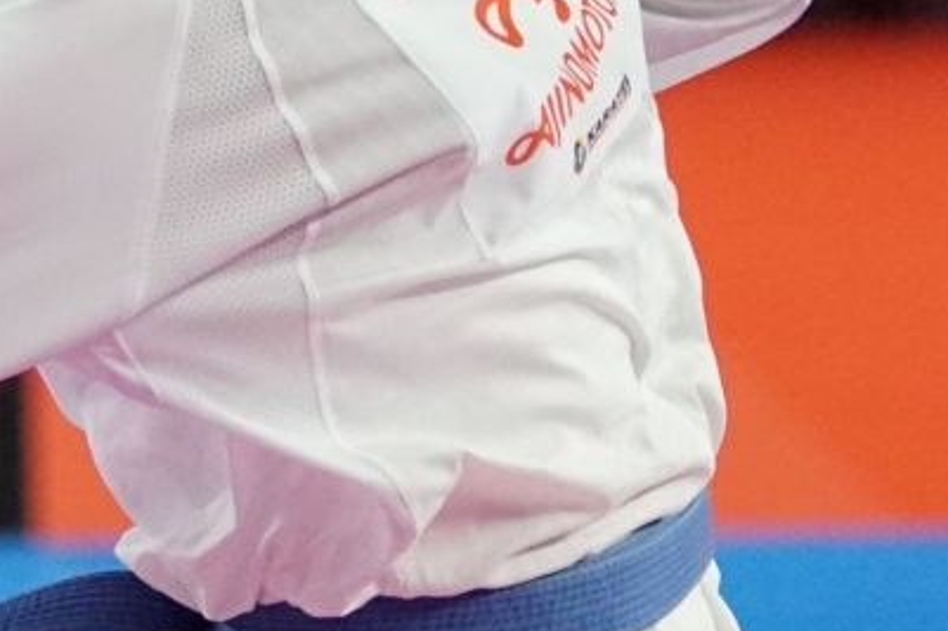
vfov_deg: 1.6
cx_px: -255
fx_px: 23057
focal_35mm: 876
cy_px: -402
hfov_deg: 2.4
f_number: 2.8
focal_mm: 130
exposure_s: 1/2000
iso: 3200
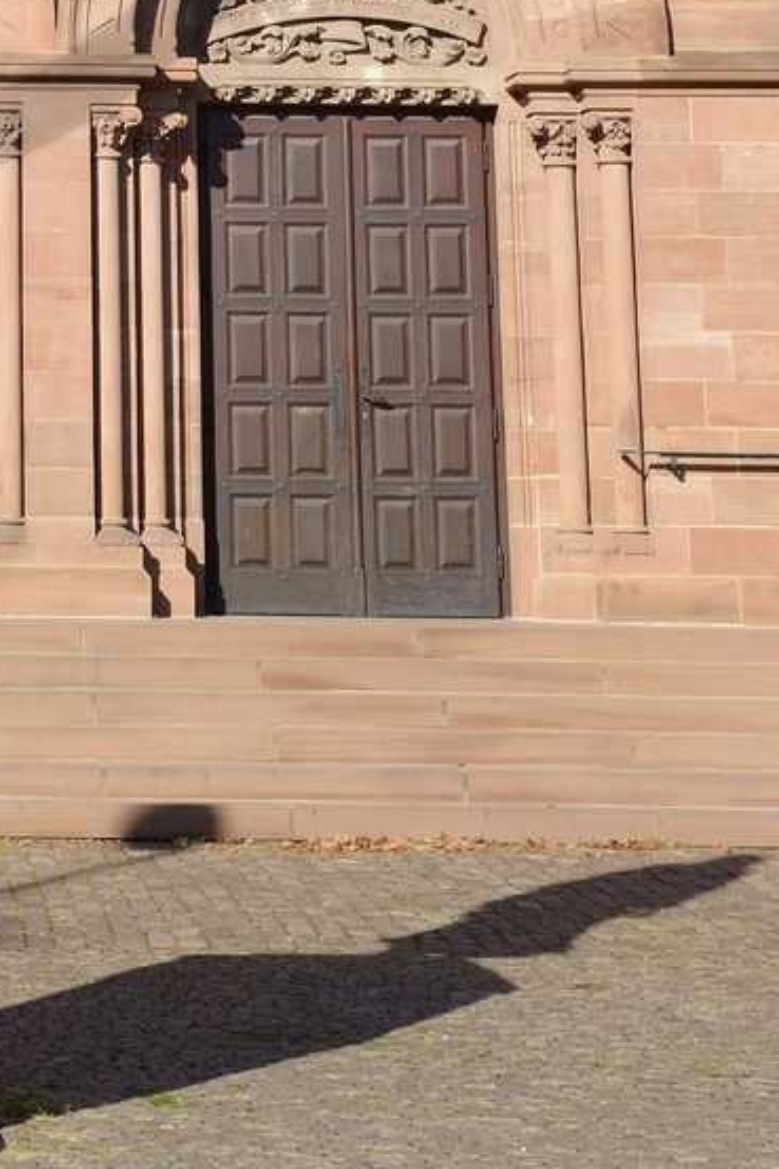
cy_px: -452
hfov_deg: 10.3
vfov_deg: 14.9
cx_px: -241
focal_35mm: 130
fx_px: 4222
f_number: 10
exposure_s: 1/250
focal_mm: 45
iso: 200
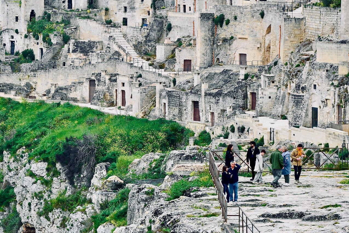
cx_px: 53
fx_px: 2007
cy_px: 21
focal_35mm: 207
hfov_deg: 9.9
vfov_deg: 6.6
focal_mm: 110
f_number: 8
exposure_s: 1/60
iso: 50
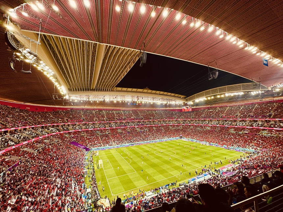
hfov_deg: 102.1
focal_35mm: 14
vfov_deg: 85.7
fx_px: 114
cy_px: 106
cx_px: 142
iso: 200
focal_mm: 2.22
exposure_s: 1/100
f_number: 2.2
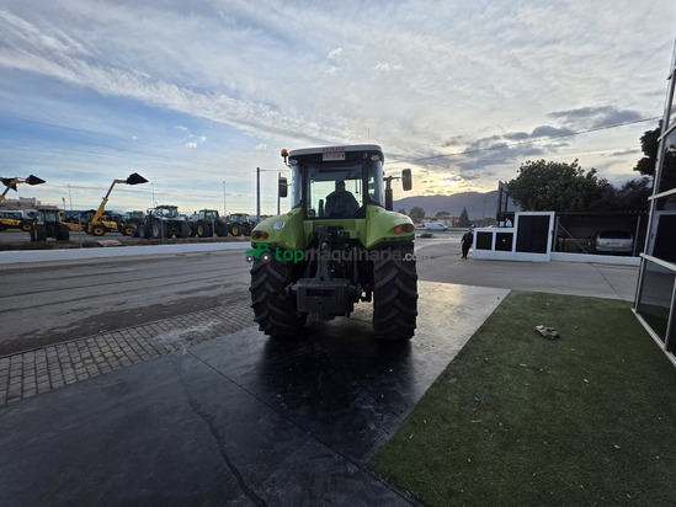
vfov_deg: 89.9
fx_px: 254
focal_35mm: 13
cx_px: 338
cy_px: 254
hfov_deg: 106.2
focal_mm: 2.2
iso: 40
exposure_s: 1/1218
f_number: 1.9
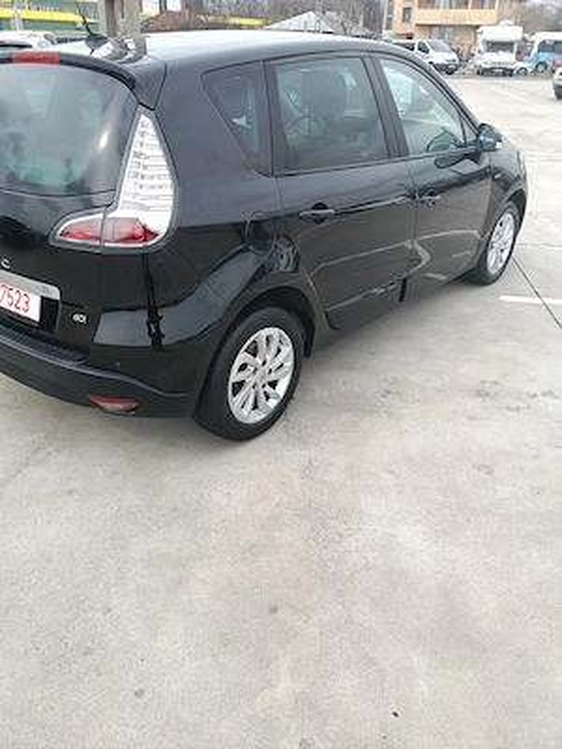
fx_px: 584
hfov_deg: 51.4
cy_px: 374
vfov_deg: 65.3
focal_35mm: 27
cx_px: 281
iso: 50
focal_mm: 3.98
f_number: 1.8
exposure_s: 1/267
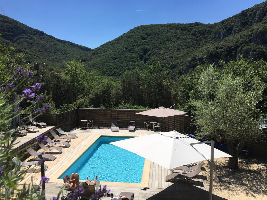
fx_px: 224
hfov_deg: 61.7
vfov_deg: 48.2
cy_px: 100
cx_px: 134
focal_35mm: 29
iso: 25
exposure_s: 1/2198
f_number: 2.2
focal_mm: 4.15
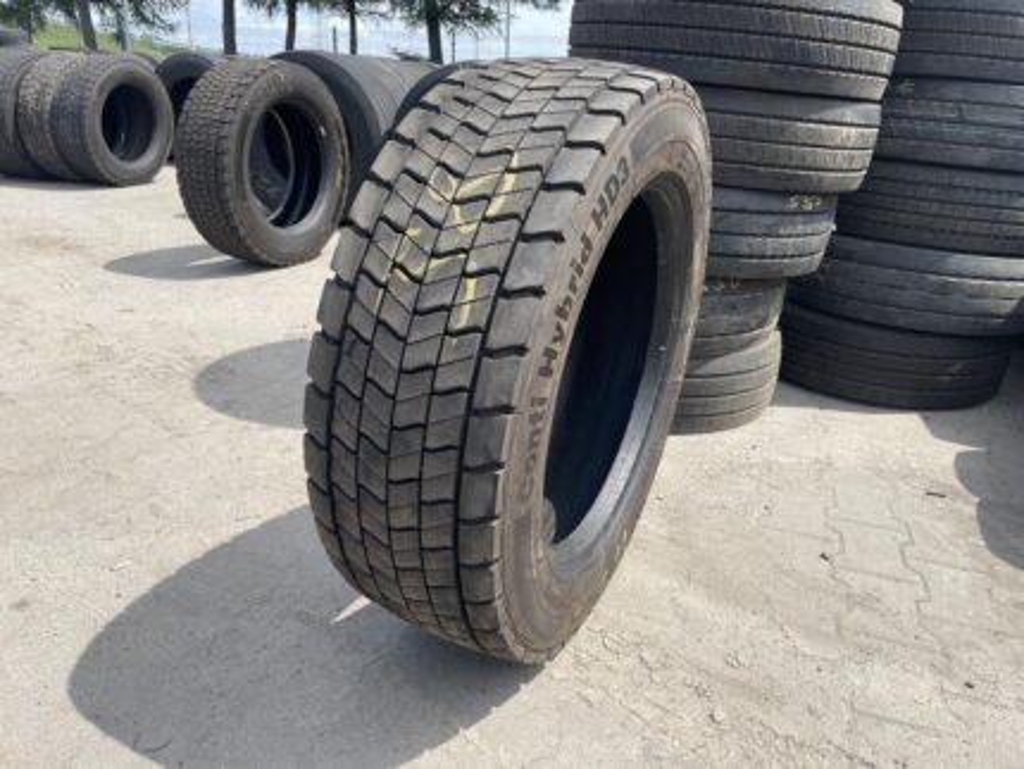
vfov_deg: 53.1
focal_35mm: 26
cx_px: 512
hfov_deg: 67.3
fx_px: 770
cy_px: 384
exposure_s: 1/1553
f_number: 1.6
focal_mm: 4.2
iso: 32
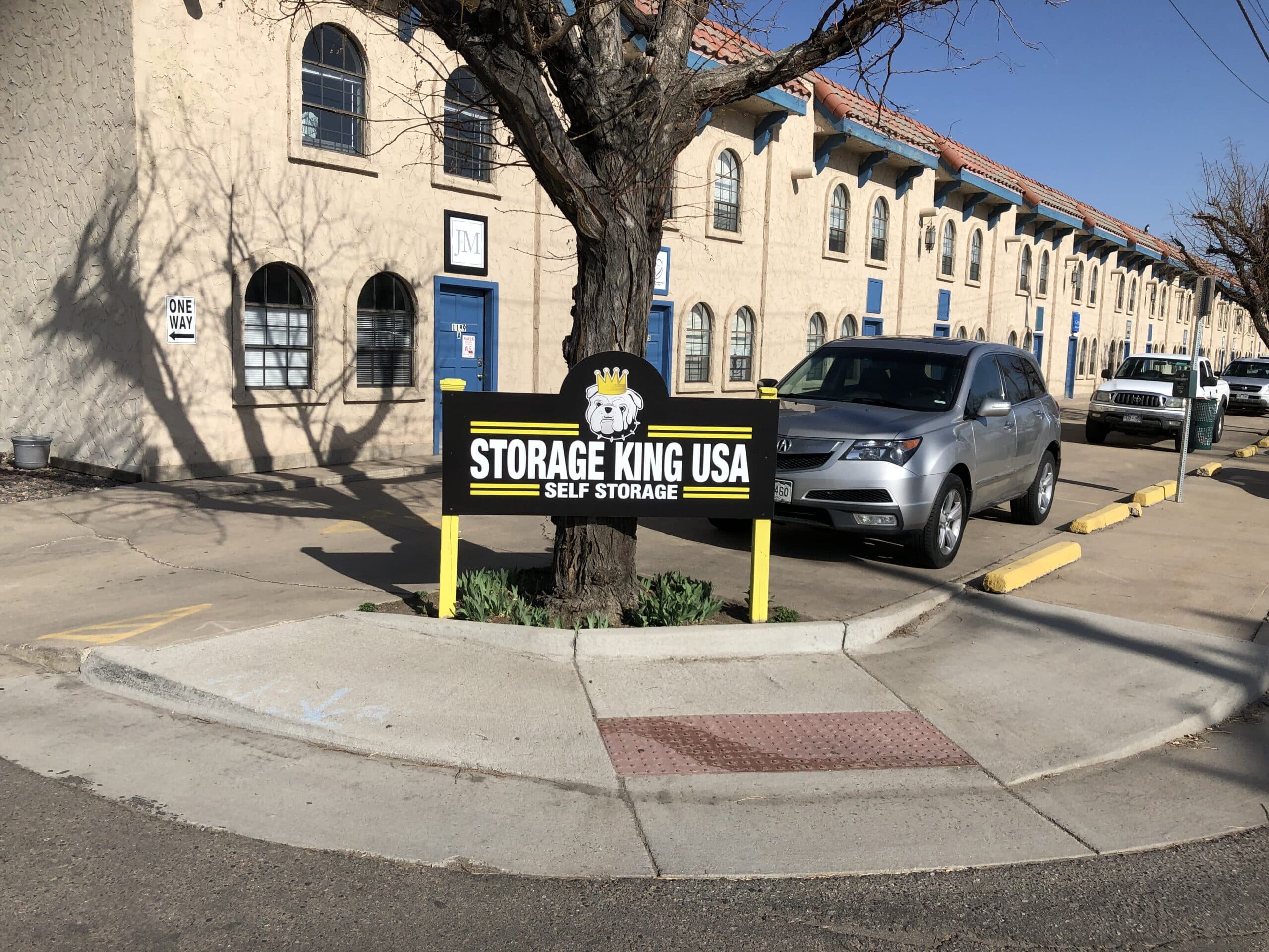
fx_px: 1026
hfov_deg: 63.4
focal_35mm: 28
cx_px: 634
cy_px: 476
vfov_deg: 49.7
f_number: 1.8
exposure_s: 1/3205
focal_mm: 3.99
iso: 20
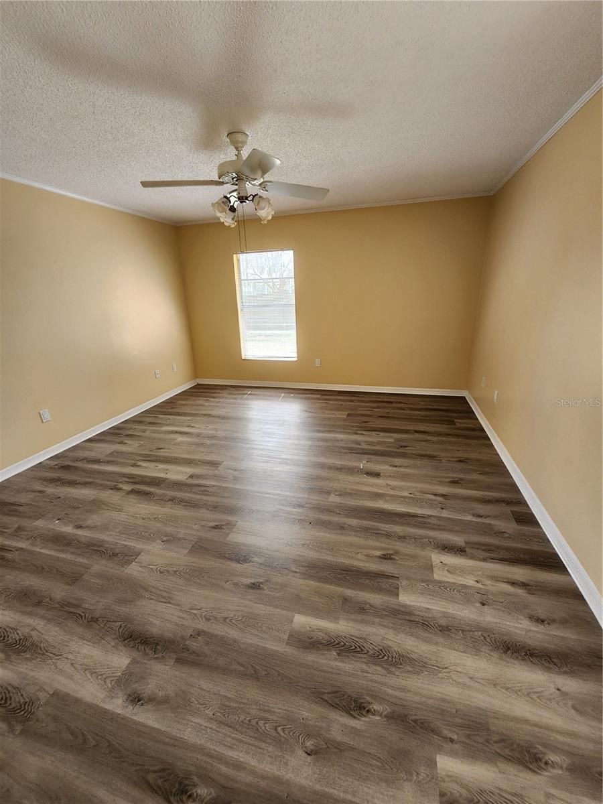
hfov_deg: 89.9
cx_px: 302
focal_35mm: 13
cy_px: 402
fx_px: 302
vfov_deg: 106.2
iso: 100
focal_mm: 2.2
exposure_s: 1/60
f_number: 2.2
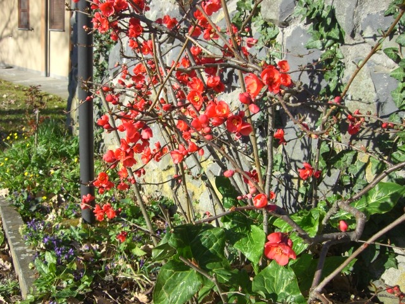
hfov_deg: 49.0
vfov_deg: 37.7
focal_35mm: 38
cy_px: 152
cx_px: 202
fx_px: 445
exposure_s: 1/800
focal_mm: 6.2
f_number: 2.7
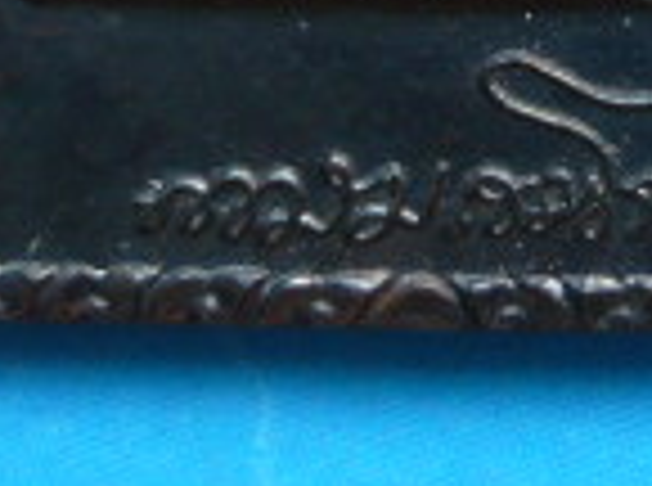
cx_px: 526
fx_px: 2743
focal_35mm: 146
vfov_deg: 9.5
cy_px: -432
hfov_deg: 13.5
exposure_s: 1/80
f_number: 2.8
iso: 100
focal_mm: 5.5
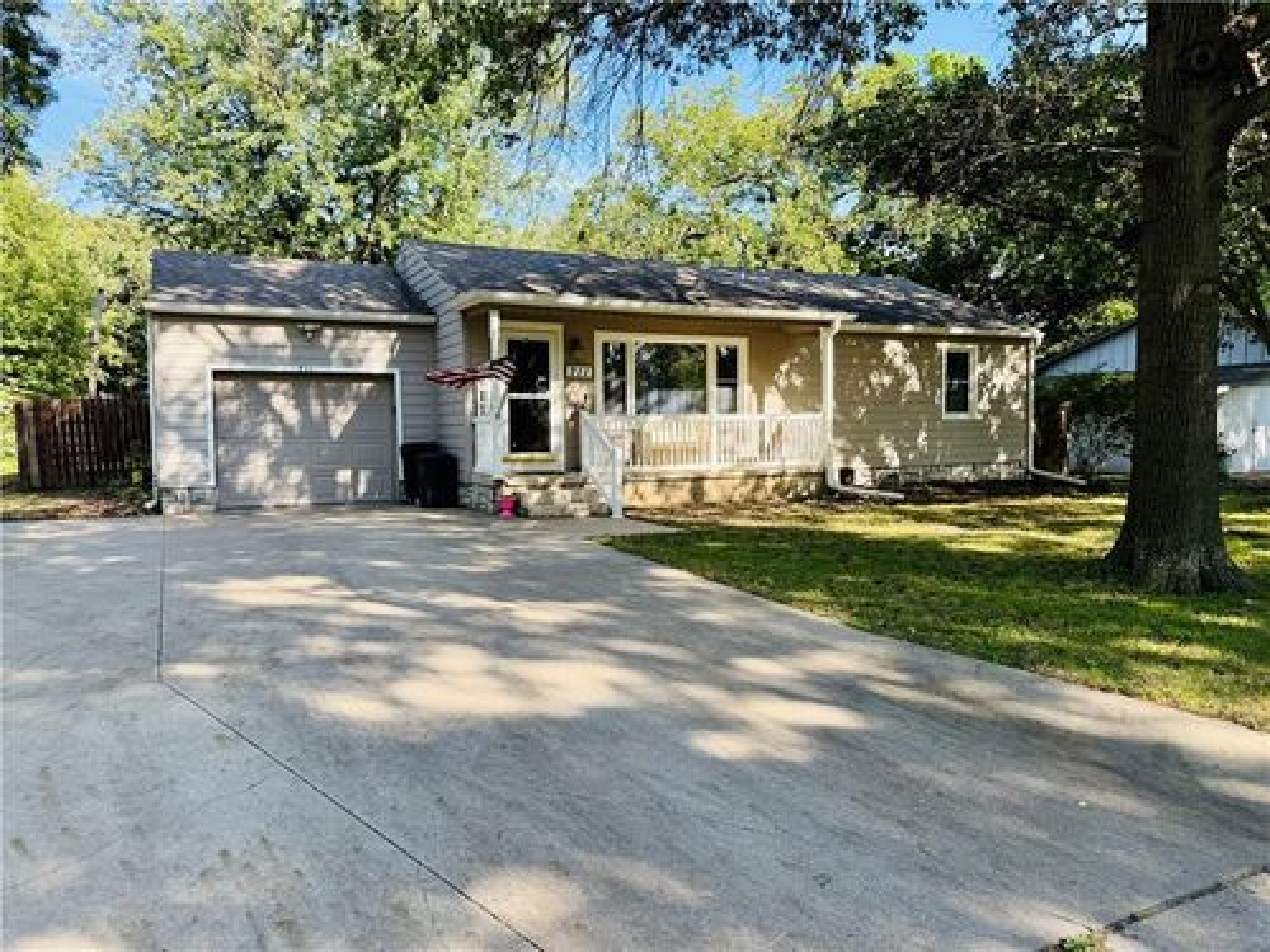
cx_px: 635
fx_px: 881
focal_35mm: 24
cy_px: 476
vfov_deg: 56.8
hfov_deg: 71.6
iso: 100
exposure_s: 1/1122
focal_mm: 6.76
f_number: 1.78
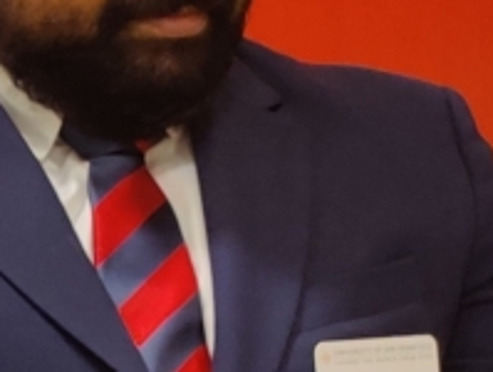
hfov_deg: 8.0
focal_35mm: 208
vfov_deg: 7.2
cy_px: 243
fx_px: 2968
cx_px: -1031
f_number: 1.65
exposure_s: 1/50
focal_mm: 4.75
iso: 320
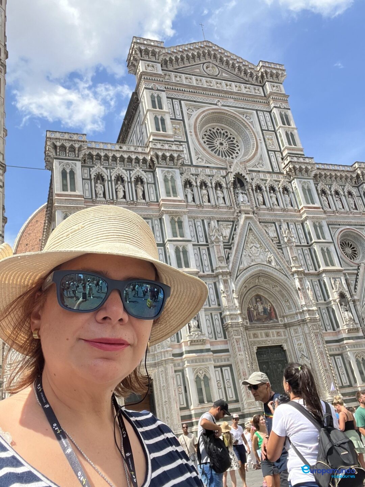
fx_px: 422
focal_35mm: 30
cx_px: 182
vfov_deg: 60.0
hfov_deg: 46.8
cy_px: 244
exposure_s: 1/378
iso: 32
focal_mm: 2.71
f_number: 2.2
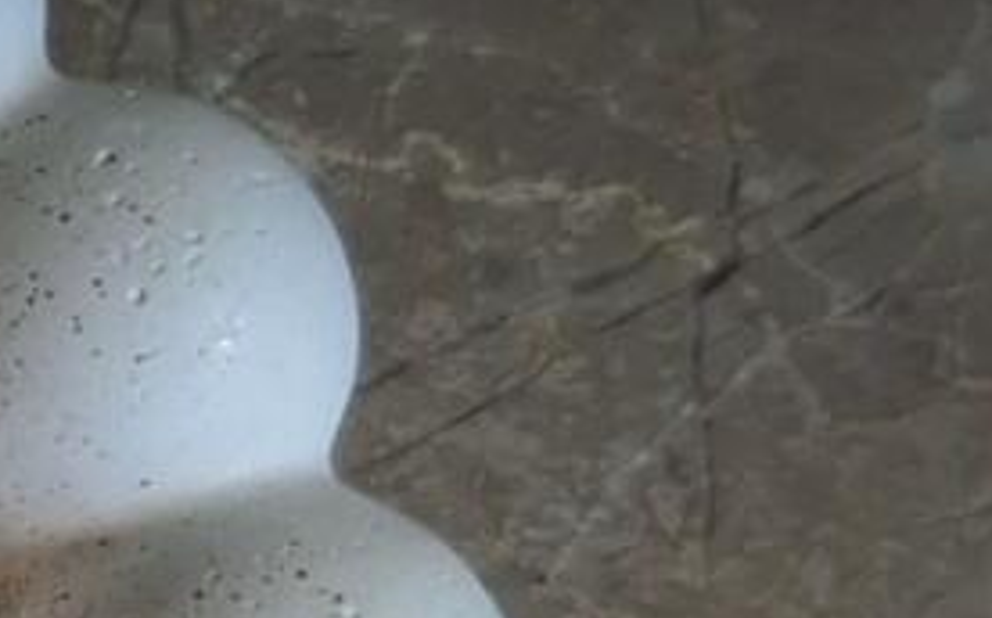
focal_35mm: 181
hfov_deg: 10.1
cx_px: -1413
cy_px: 834
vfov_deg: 7.2
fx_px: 4889
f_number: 1.8
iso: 40
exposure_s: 1/909
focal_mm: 5.54
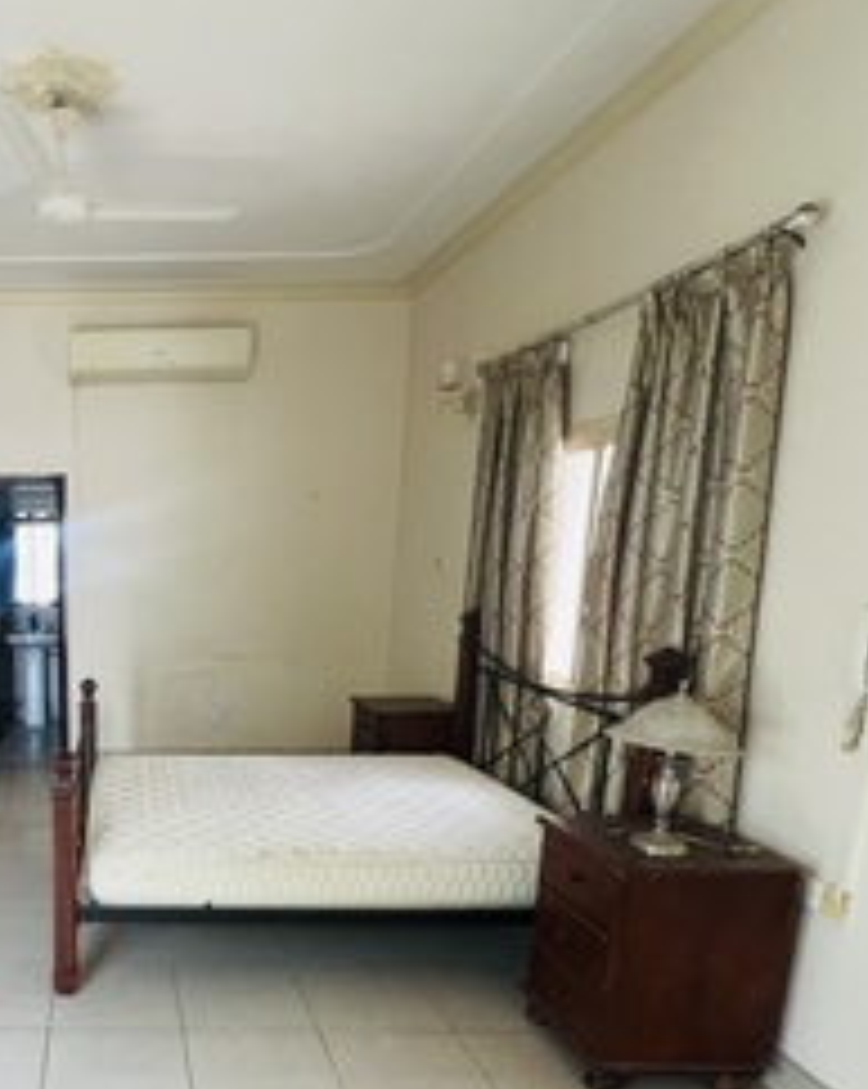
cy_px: 718
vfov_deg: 68.6
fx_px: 772
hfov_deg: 51.8
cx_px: 88
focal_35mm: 24
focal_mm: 1.57
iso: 200
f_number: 1.8
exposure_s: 1/99
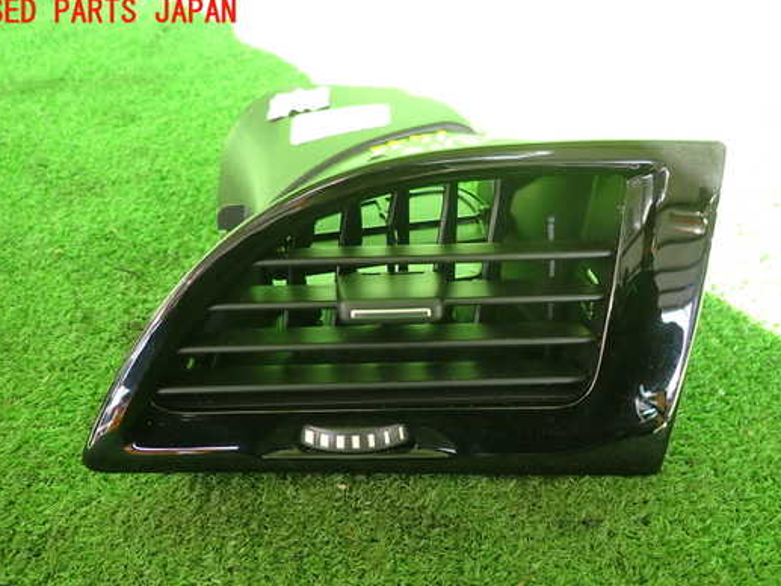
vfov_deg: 48.1
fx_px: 654
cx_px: 415
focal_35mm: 29
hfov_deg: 61.6
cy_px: 334
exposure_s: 1/60
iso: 100
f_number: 2
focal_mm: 4.5
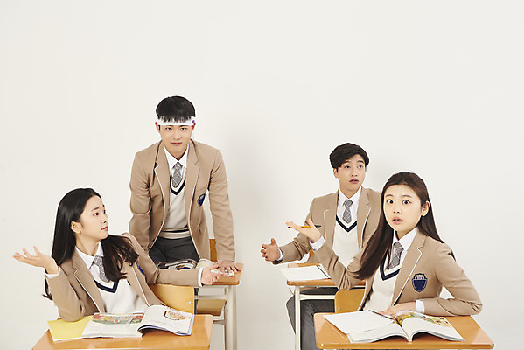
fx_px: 728
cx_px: 262
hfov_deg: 39.6
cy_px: 175
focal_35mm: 50
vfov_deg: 27.0
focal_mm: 50
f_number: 8
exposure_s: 1/125
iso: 200
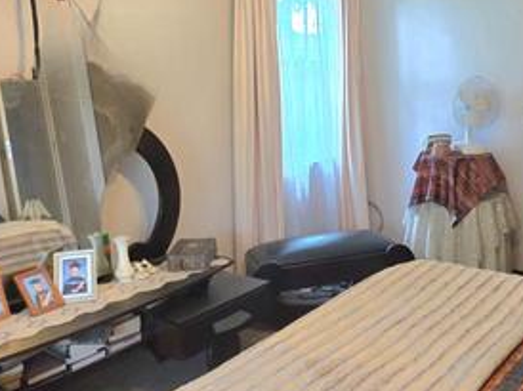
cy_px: 154
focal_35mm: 38
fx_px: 574
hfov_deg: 48.4
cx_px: 338
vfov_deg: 37.5
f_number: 1.9
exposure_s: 1/50.3
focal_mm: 2.2
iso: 400
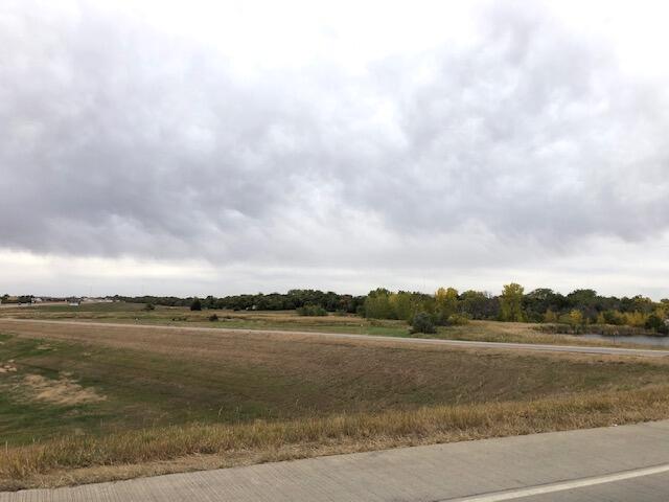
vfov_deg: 49.7
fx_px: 541
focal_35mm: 28
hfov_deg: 63.4
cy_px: 251
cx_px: 334
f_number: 1.8
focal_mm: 3.99
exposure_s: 1/857
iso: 20
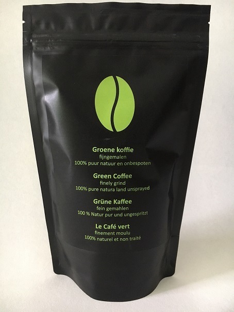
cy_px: 156
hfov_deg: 48.2
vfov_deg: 61.6
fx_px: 261
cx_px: 117
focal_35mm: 29
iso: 200
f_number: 2.2
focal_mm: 4.15
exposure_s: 1/25
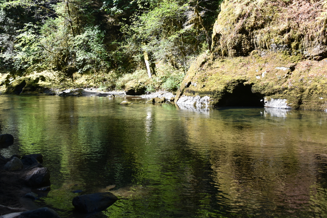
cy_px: 97
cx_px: 140
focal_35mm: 33
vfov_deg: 40.0
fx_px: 300
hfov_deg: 57.0
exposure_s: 1/125
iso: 100
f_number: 5.6
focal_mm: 28
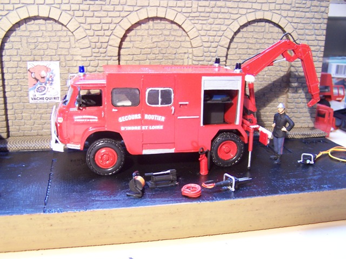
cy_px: 130
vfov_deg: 37.7
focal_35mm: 38
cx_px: 173
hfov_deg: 49.0
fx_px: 380
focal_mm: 6.3
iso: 140
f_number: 2.8
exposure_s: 1/15
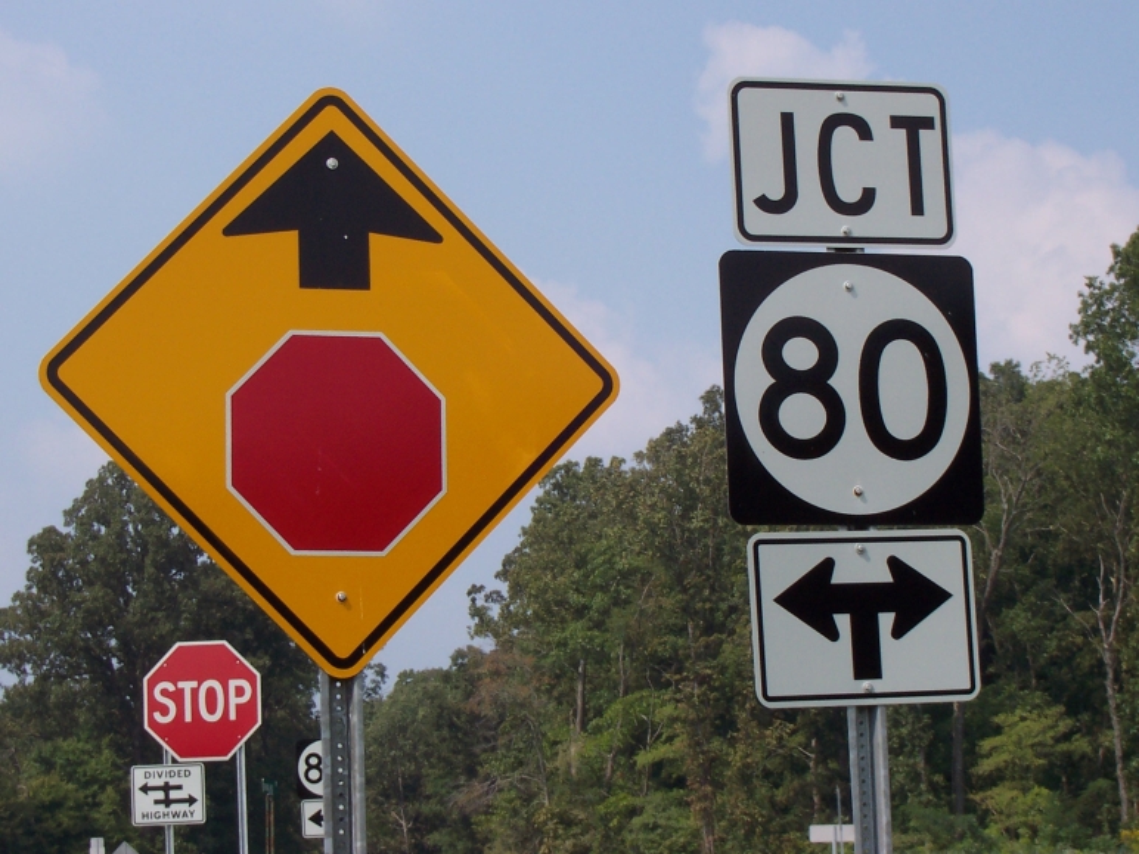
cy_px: 427
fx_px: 3652
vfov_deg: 13.3
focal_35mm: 111
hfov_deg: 17.7
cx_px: 570
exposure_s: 1/250
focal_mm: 16.8
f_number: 9.5
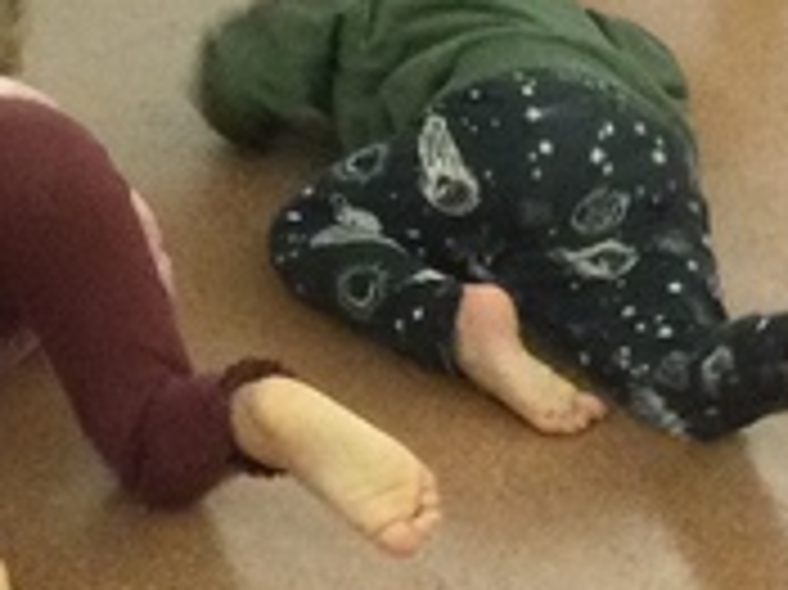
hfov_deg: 10.2
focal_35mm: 189
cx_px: -281
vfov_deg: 7.6
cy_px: -477
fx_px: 4299
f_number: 2.4
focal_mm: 3.3
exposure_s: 1/33
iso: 160
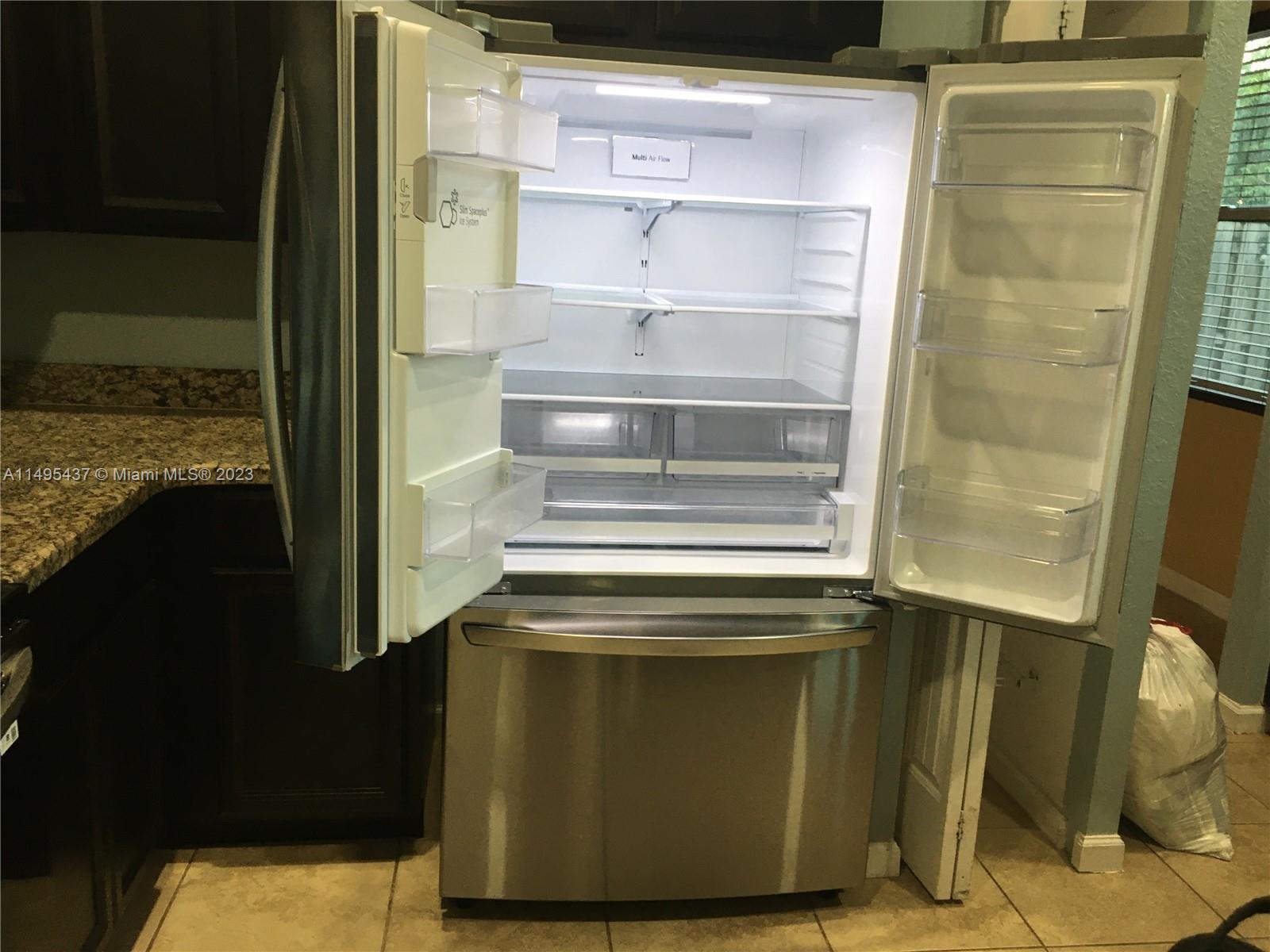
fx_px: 1064
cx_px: 635
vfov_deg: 48.2
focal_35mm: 29
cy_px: 476
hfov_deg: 61.7
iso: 64
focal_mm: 4.15
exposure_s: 1/30
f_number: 2.2
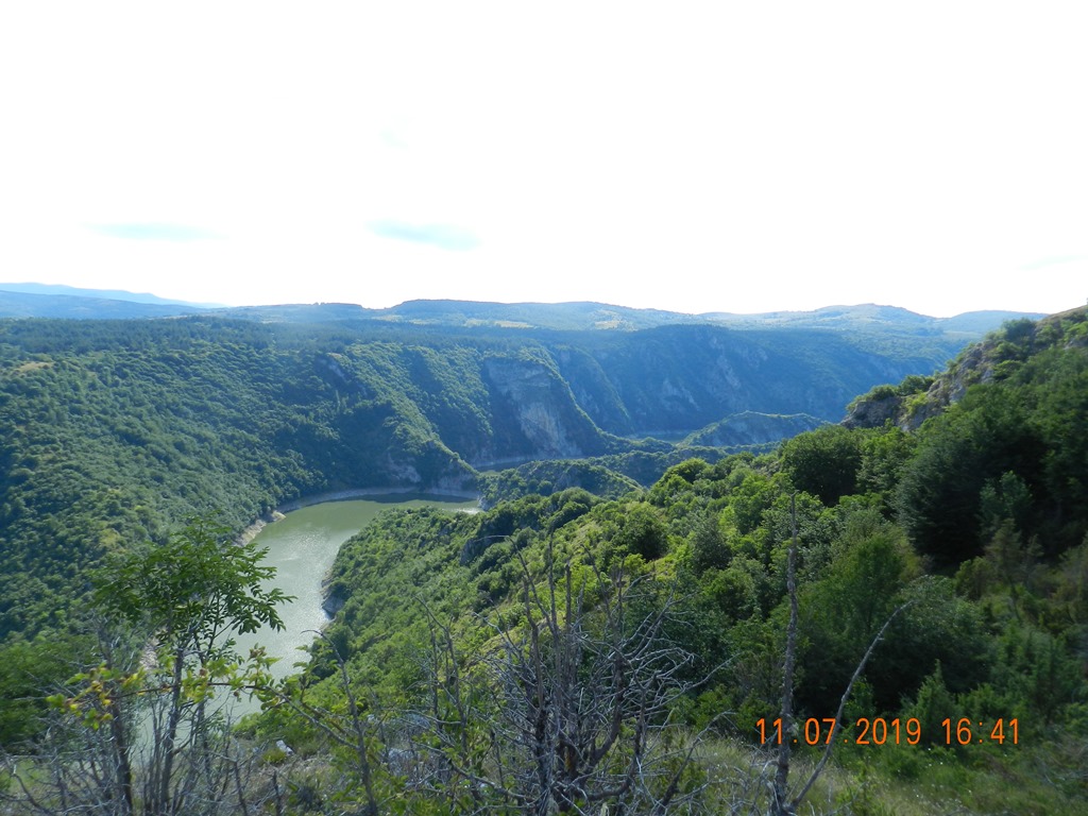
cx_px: 544
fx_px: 723
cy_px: 408
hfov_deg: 73.9
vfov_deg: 58.9
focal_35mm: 23
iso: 160
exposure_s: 1/1000
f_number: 3.4
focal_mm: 4
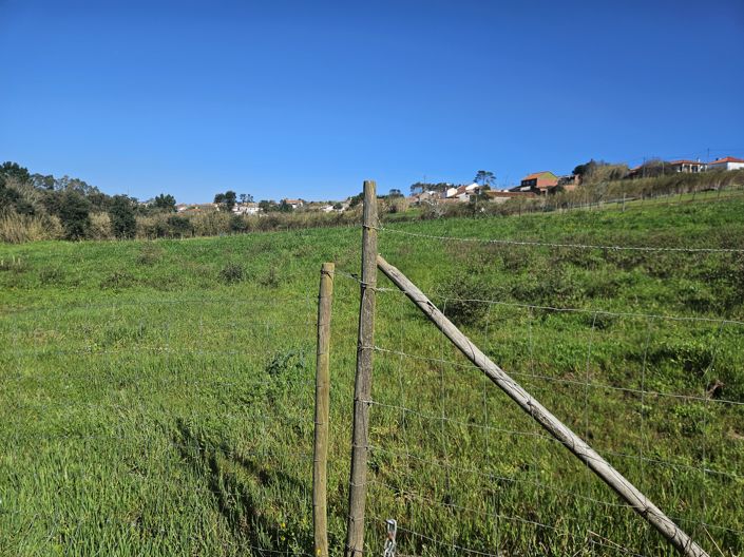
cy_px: 278
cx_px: 372
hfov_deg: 74.0
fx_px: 494
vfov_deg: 58.8
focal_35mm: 23
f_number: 1.8
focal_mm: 5.4
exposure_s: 1/2851
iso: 25
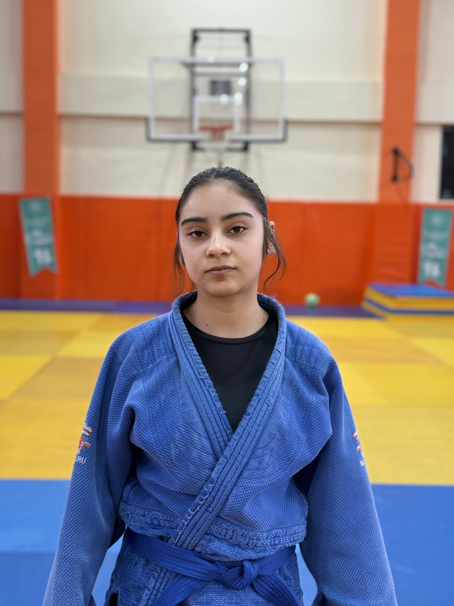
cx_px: 227
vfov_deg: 39.7
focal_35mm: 48
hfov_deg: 30.3
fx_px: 839
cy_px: 303
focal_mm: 6.76
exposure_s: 1/100
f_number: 1.78
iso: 100
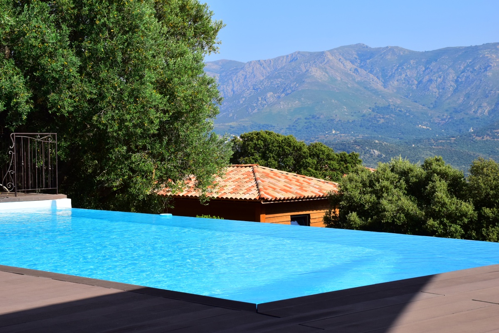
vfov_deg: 21.6
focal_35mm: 63
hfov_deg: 31.9
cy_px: 166
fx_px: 874
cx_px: 250
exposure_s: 1/800
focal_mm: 42
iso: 400
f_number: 14
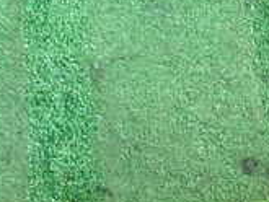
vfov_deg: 10.6
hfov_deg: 13.9
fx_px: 1073
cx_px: 308
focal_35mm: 138
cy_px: 213
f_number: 2.7
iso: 800
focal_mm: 6.83
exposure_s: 1/40
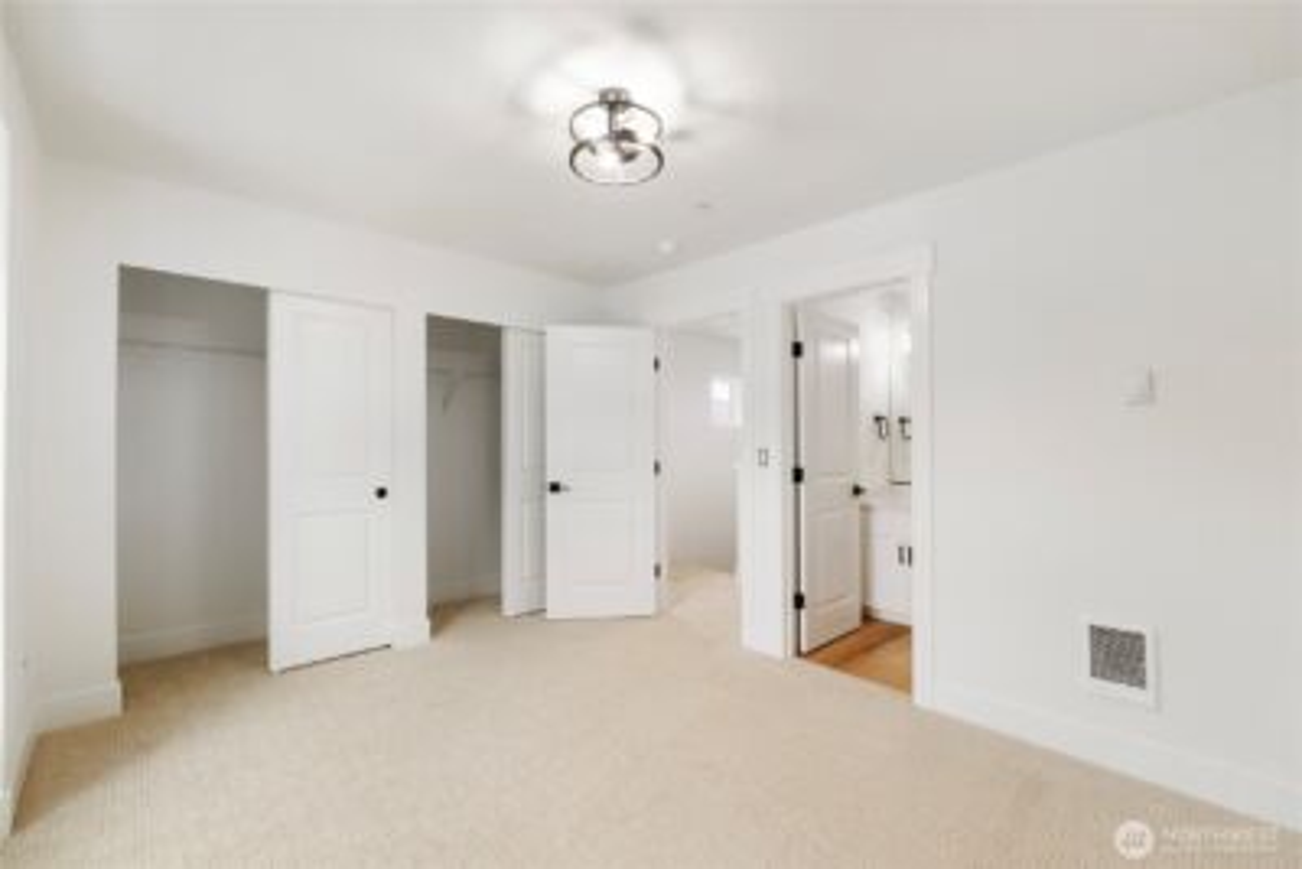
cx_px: 651
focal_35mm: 15
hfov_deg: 100.4
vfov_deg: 77.4
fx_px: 543
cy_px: 434
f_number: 8
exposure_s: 1/320
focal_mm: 10
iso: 800
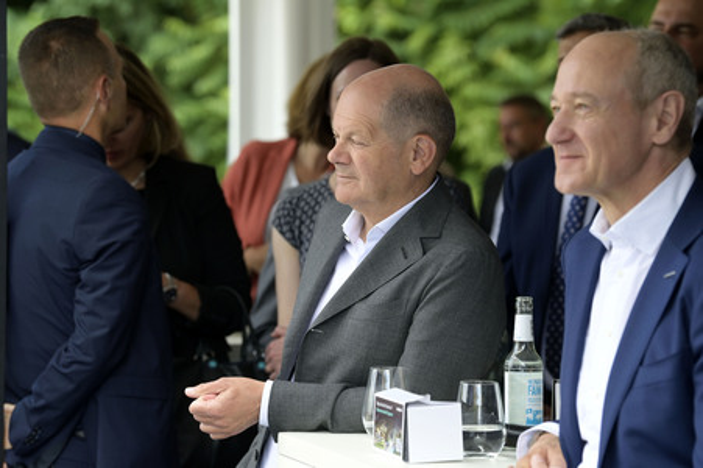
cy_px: 234
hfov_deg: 13.7
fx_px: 2927
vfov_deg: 9.1
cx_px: 352
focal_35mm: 150
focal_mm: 150
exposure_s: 1/250
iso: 500
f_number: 5
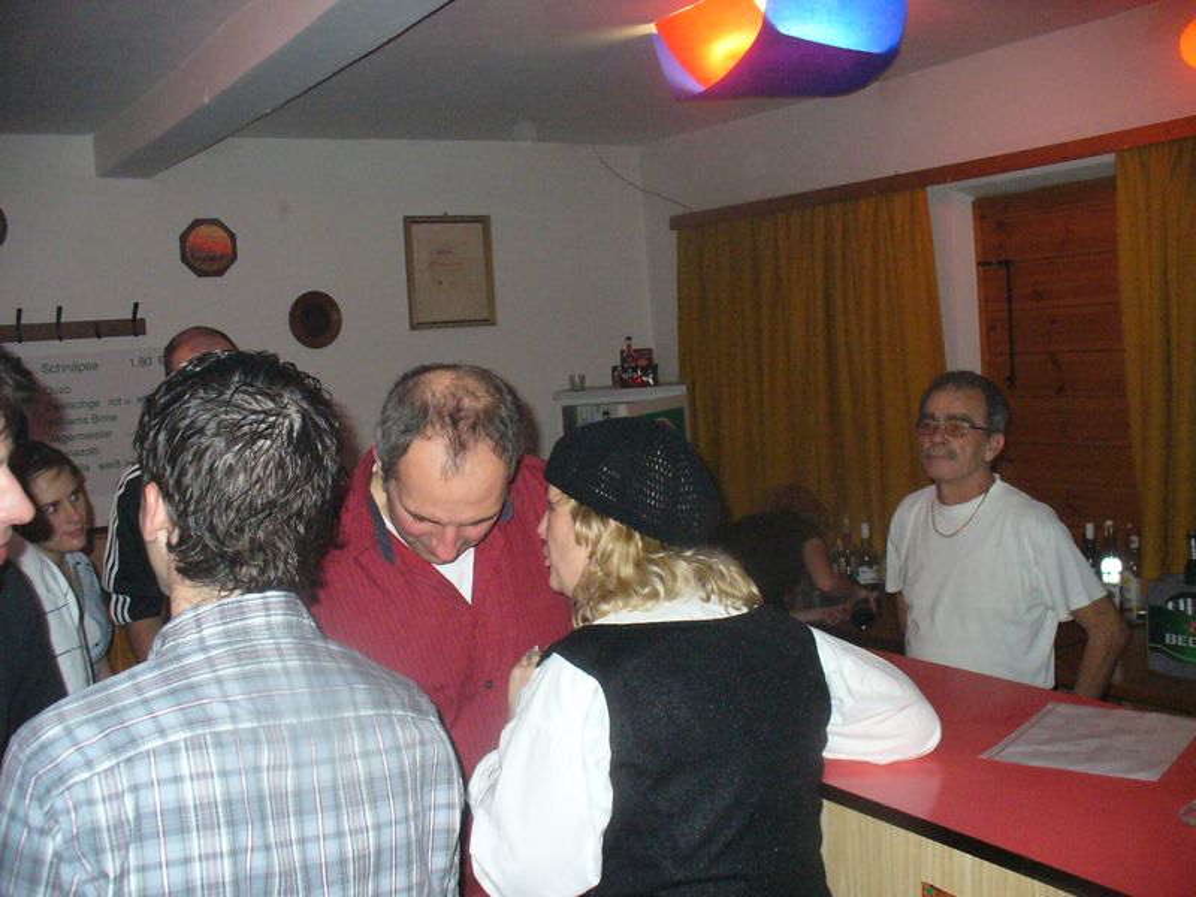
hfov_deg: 50.1
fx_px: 1278
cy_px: 448
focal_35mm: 37
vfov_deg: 38.7
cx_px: 598
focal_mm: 6.1
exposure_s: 1/60
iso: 400
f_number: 2.8
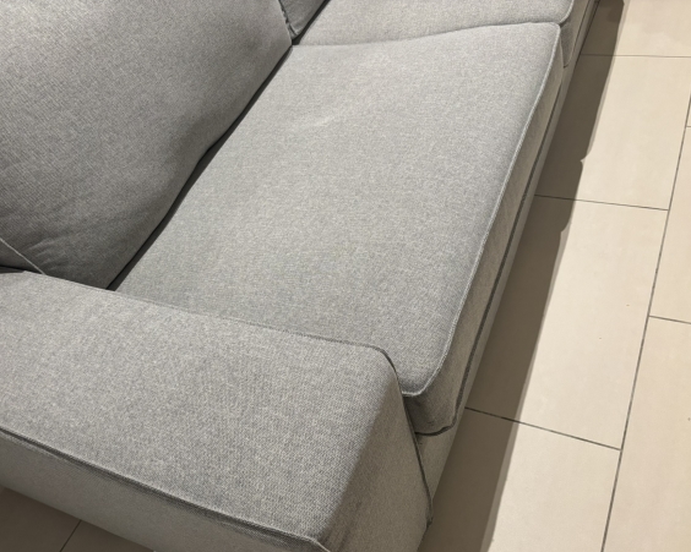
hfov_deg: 58.6
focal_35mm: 30
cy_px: 305
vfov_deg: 48.4
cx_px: 305
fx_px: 613
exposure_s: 1/50
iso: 200
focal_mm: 5.96
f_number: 1.6
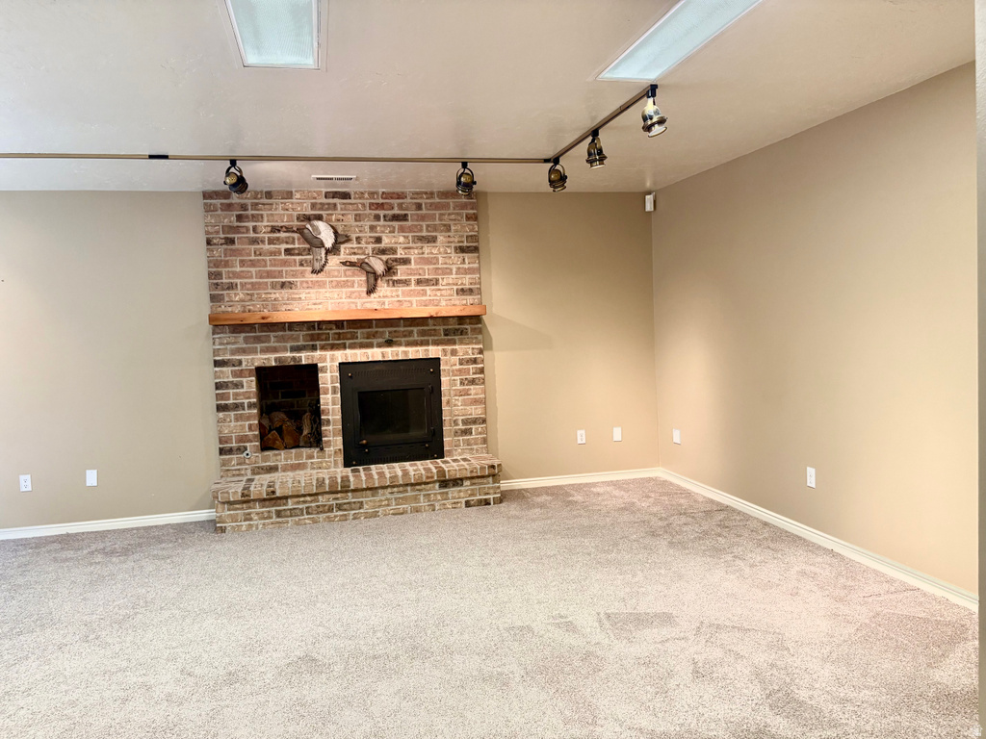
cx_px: 493
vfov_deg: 53.1
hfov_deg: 67.3
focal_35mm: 26
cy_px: 370
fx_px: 741
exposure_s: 1/60
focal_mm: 5.96
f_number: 1.6
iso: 160
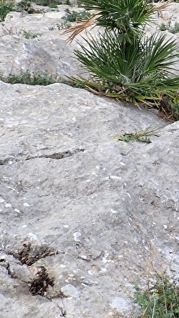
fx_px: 649
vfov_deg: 27.1
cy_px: 73
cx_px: 351
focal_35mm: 77
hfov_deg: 13.6
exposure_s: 1/320
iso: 100
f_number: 2.8
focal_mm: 4.5
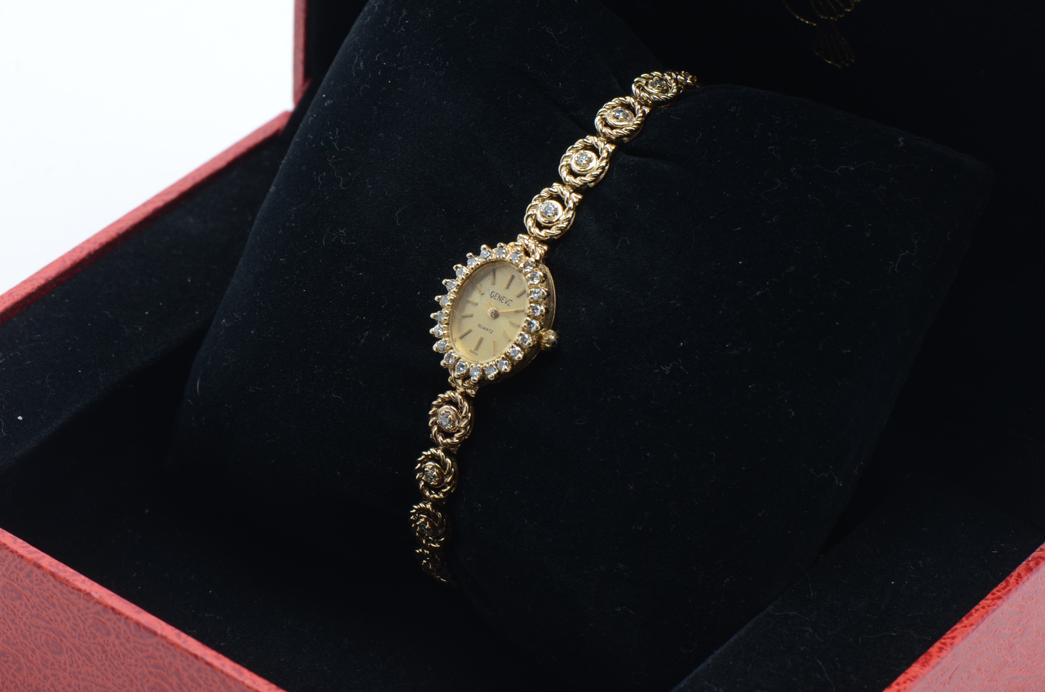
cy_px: 346
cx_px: 522
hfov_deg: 16.1
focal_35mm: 128
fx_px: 3693
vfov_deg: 10.7
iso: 200
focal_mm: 85
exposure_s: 1/125
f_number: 13
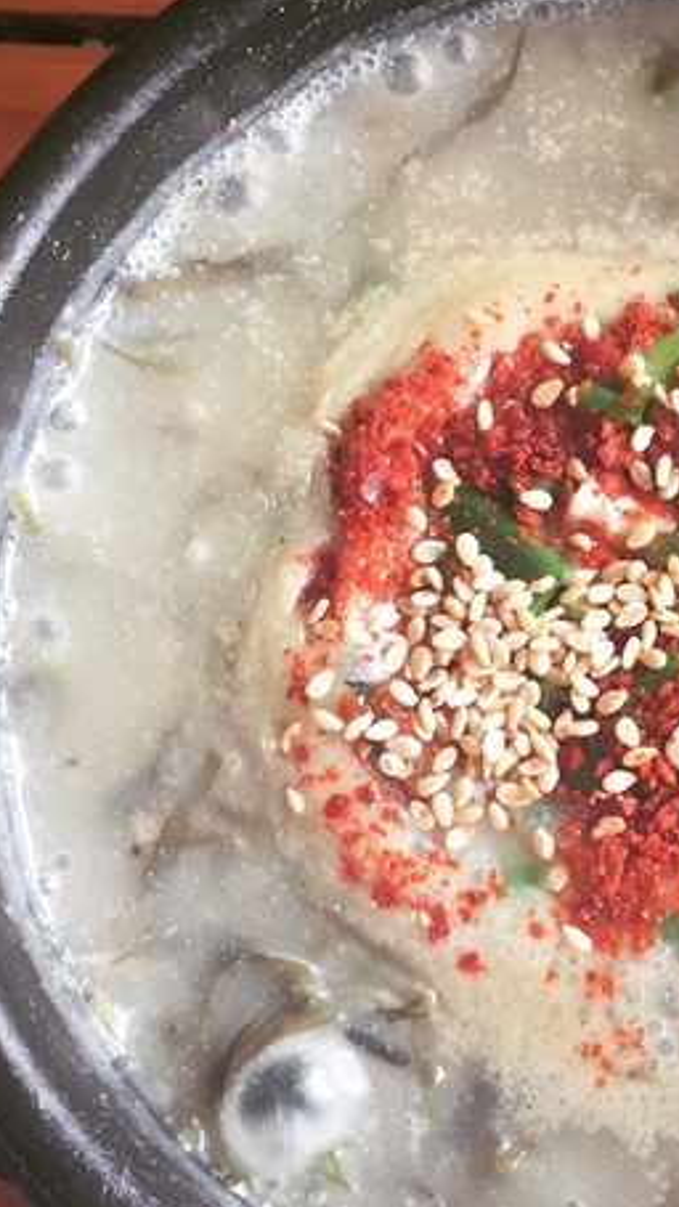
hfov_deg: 26.2
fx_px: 1376
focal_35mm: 43
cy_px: 600
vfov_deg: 47.4
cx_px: 682
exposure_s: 1/40
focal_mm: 4.15
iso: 32
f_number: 2.2
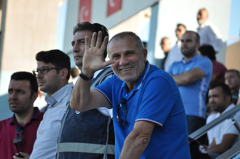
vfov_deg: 6.8
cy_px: 80
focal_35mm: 202
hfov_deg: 10.2
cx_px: 120
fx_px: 1348
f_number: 5
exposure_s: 1/1000
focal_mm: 135
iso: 800
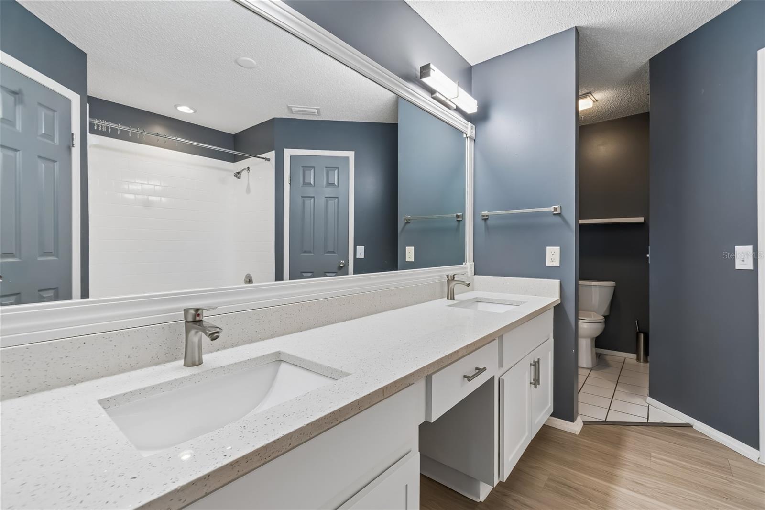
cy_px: 255
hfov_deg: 100.4
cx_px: 382
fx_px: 319
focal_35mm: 15
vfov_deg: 77.3
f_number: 7.1
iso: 100
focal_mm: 10
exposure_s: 1/4
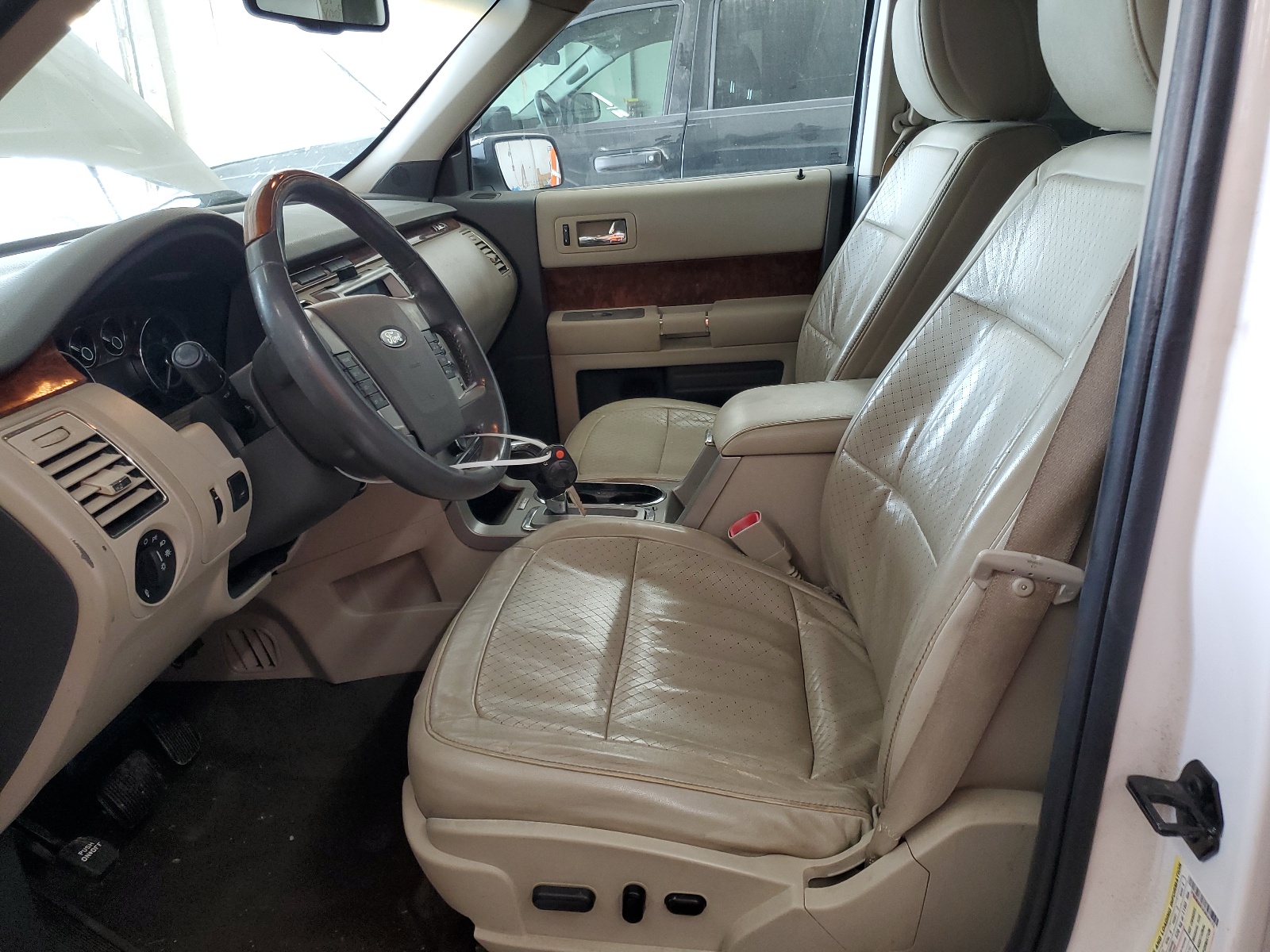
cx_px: 635
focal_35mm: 26
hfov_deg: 67.3
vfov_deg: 53.1
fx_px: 954
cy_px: 476
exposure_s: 1/60.2
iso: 89
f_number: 1.5
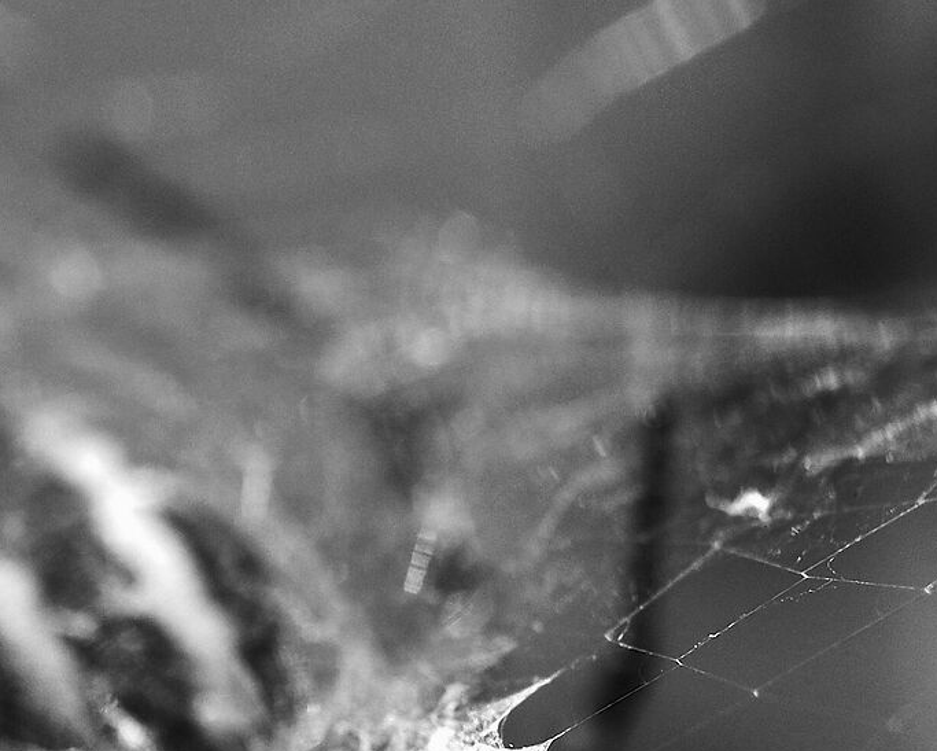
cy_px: 754
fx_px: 13705
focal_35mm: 494
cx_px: 933
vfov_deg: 3.1
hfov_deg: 3.9
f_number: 9
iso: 200
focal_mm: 100
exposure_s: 1/640
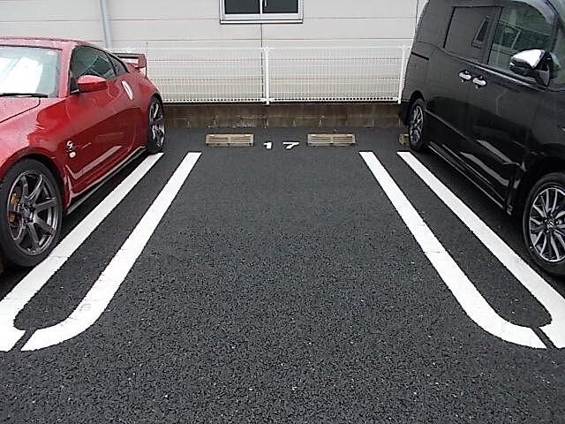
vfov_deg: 53.1
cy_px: 212
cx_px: 282
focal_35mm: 26
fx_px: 424
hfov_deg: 67.3
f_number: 3.2
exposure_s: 1/60
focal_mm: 4.6
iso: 80
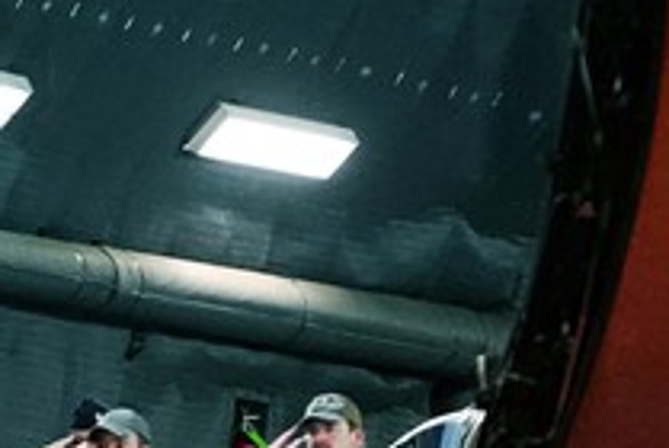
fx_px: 10812
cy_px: -62
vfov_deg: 2.4
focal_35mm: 581
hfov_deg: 3.5
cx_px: -755
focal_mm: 76
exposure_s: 1/500
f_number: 2.8
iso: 4000
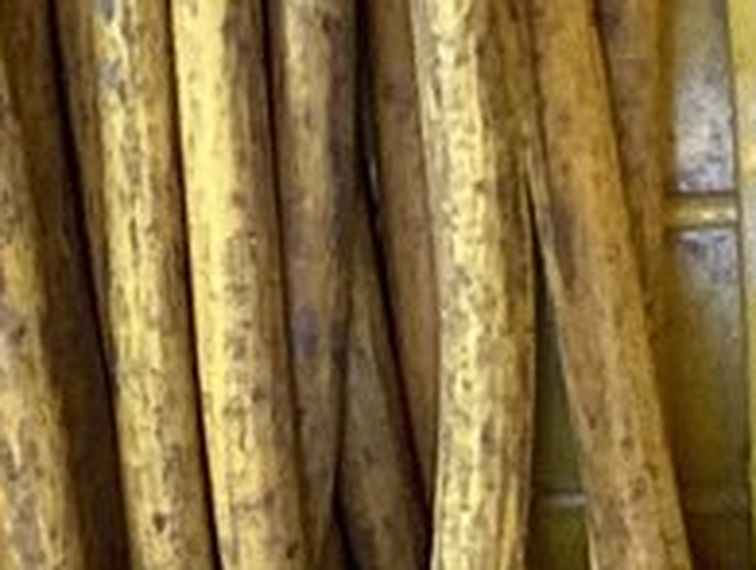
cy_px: -223
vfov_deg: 6.2
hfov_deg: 8.2
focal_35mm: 240
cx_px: 646
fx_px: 5251
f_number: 2.4
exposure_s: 1/100
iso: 50
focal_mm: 3.3
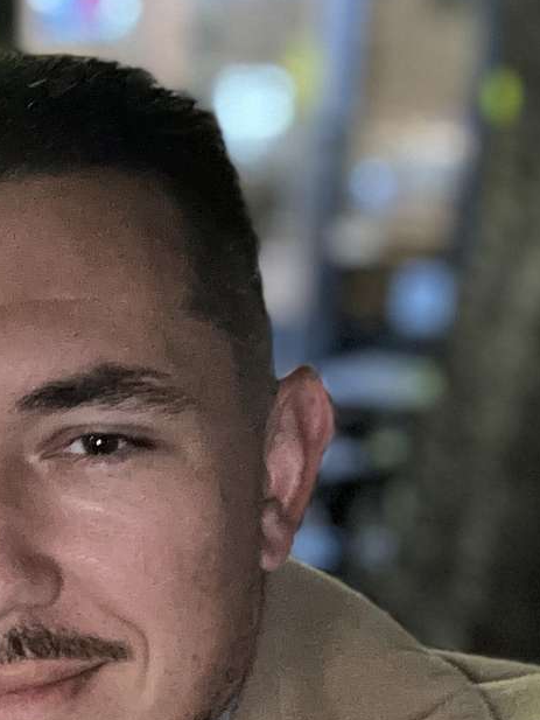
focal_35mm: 70
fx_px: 1455
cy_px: 825
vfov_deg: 25.4
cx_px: 94
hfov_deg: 20.7
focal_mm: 2.69
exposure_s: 1/16
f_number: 1.9
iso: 400
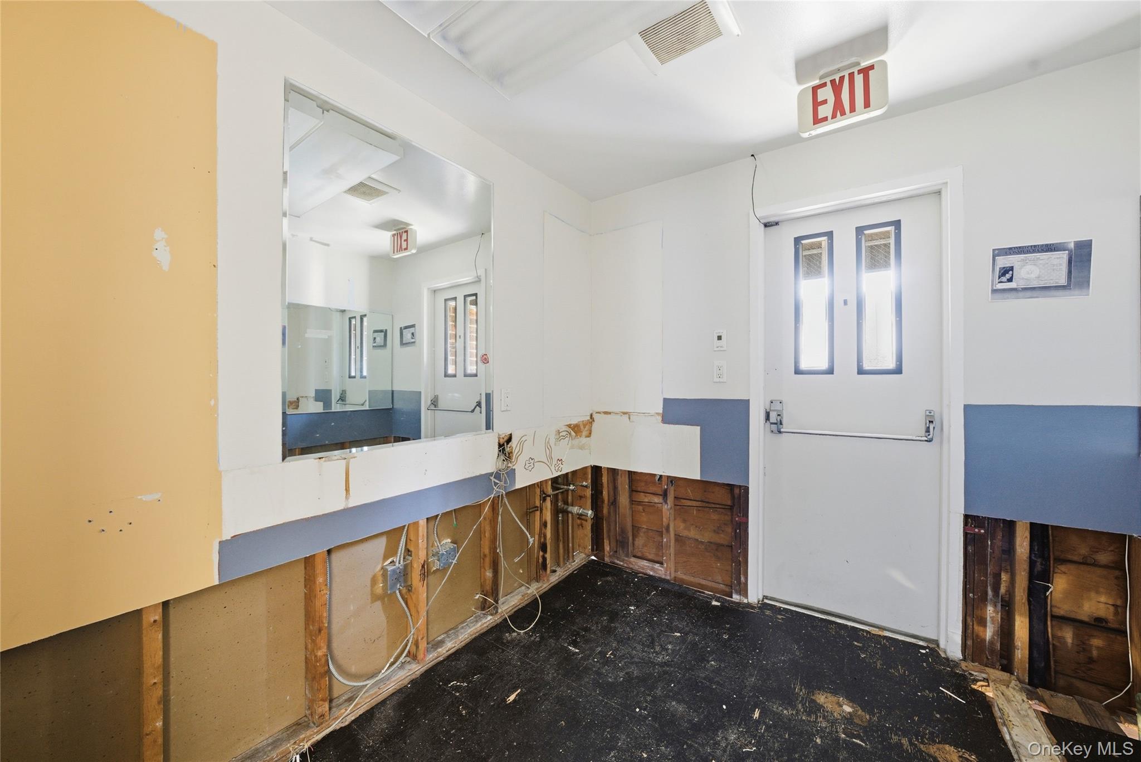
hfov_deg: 112.6
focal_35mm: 12
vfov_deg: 90.1
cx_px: 570
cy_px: 381
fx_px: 380
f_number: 9
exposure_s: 1/5
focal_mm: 12
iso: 800
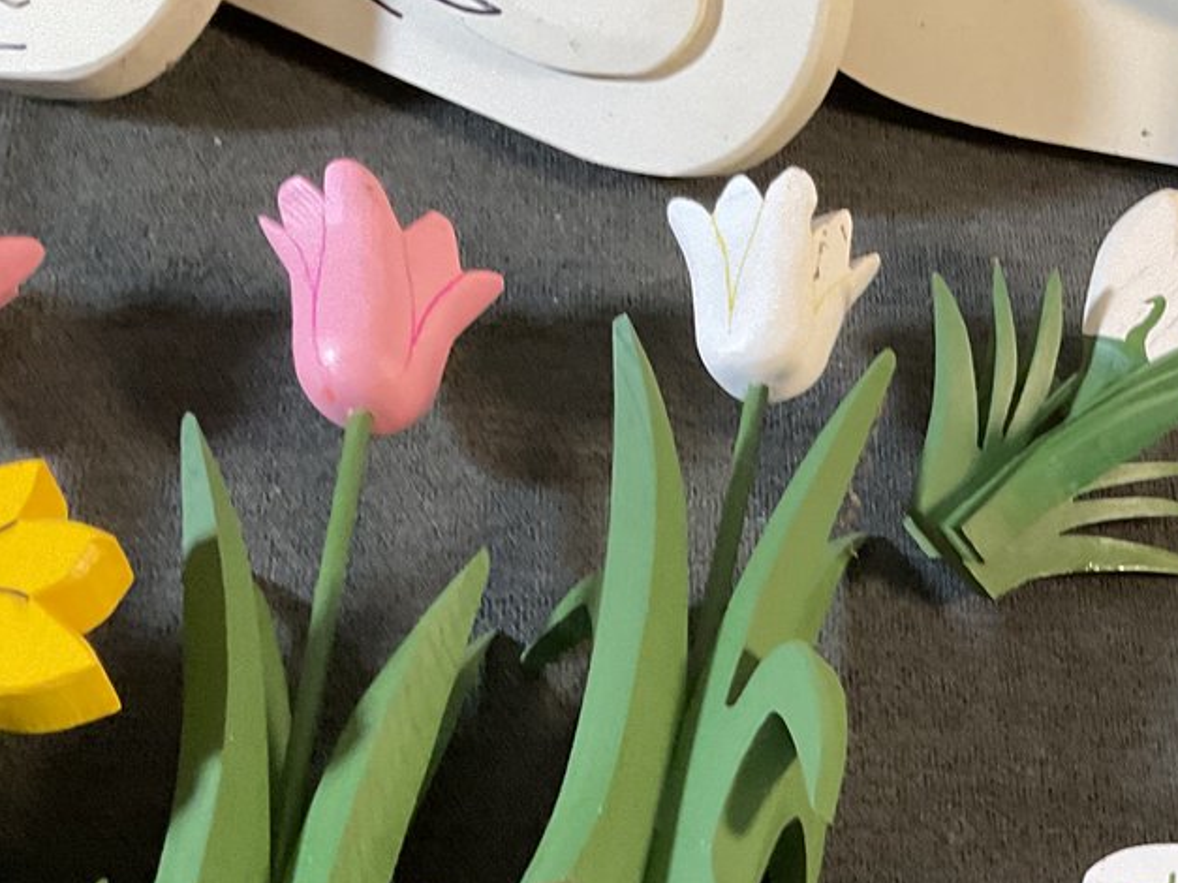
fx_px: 2382
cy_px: 912
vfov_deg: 20.3
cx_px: 1237
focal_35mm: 70
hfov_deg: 26.0
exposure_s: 1/60
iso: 125
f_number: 1.8
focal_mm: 3
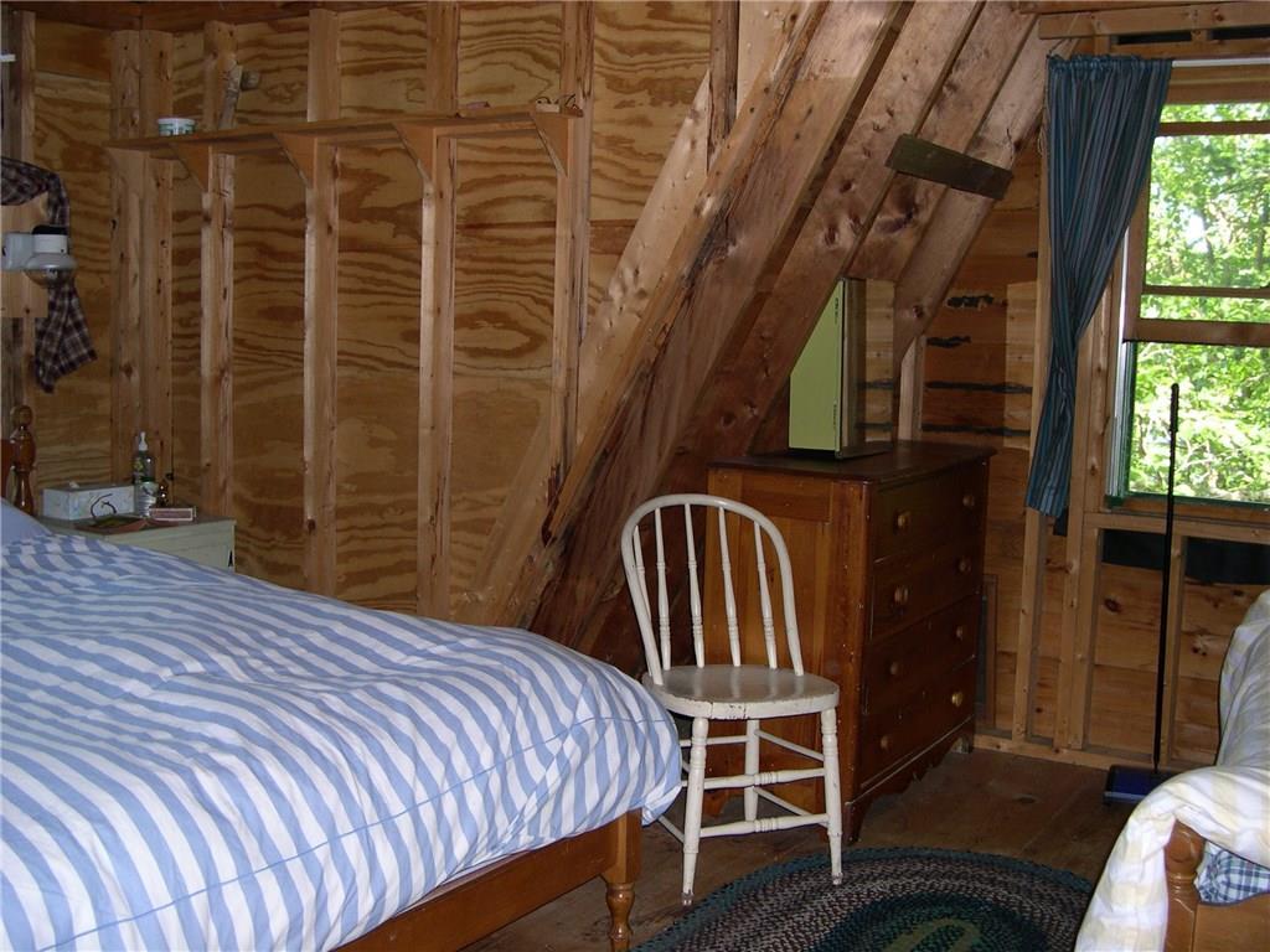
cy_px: 476
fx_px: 1394
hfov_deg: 49.0
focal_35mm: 38
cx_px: 635
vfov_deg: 37.7
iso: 156
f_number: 2.8
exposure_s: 1/60
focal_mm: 8
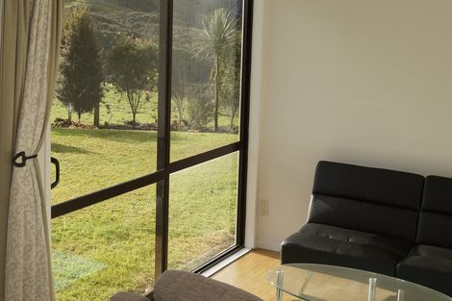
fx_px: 659
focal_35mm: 52
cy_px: 150
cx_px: 226
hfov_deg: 37.9
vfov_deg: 25.7
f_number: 9
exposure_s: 1/100
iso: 100
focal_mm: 35
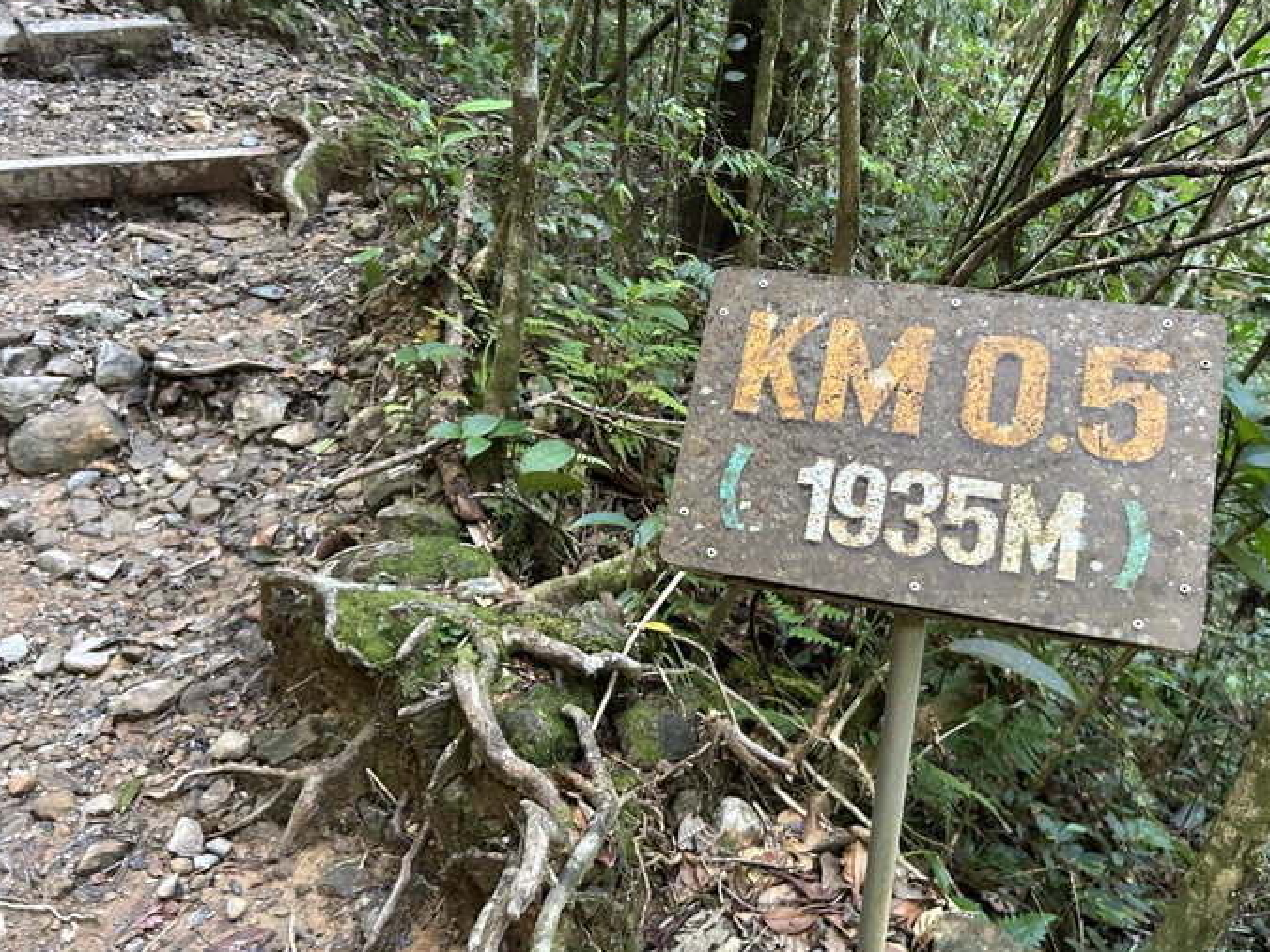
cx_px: 695
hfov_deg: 59.9
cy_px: 461
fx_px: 1101
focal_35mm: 30
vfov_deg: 46.8
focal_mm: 5.7
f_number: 1.5
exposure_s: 1/60
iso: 400
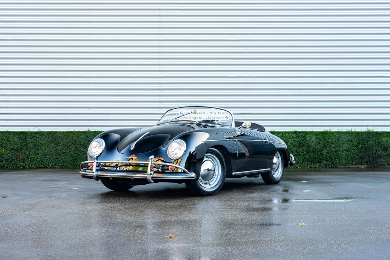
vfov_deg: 25.0
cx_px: 195
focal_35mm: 54
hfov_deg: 36.9
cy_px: 130
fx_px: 585
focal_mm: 54
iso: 64
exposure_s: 1/15
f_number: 5
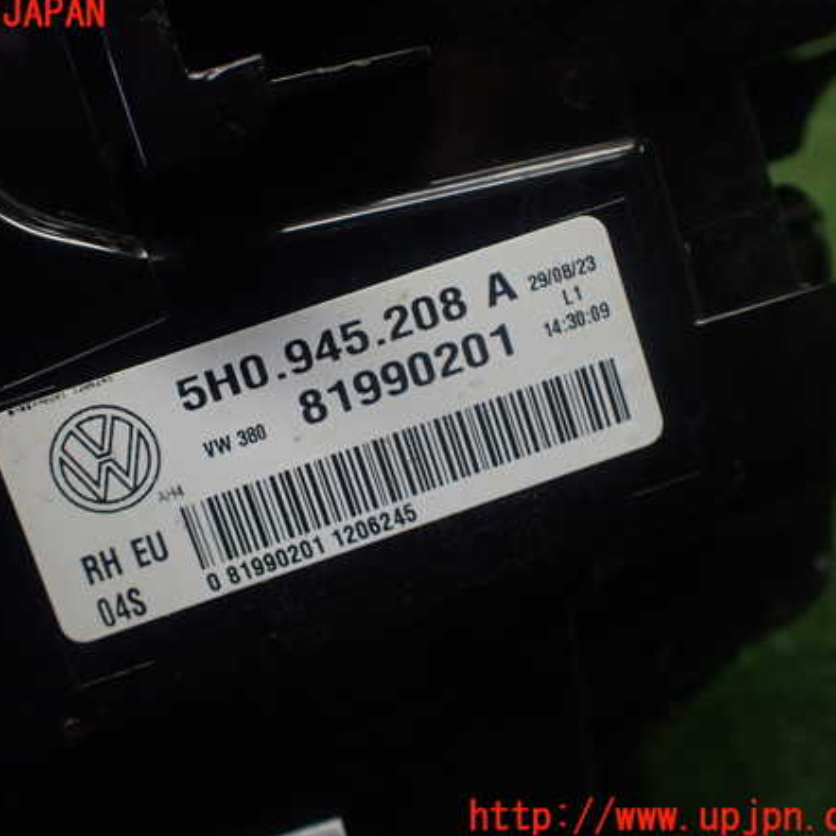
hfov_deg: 45.8
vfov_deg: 46.0
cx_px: 329
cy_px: 416
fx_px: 984
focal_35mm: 36
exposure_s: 1/125
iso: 400
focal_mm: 5.4
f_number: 2.3
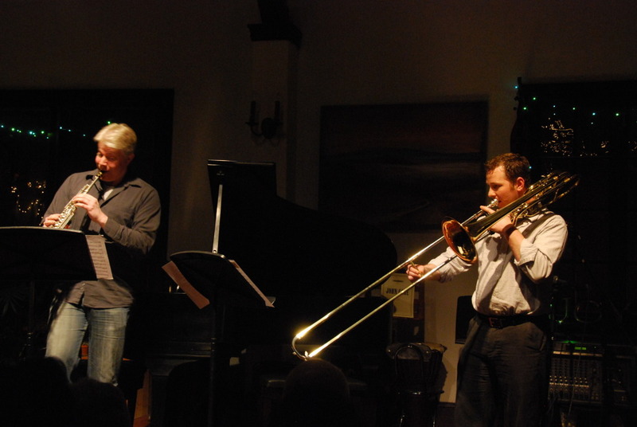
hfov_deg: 36.8
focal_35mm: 54
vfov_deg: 25.1
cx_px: 318
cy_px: 214
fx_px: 957
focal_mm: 36
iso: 1600
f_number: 7.1
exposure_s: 1/13
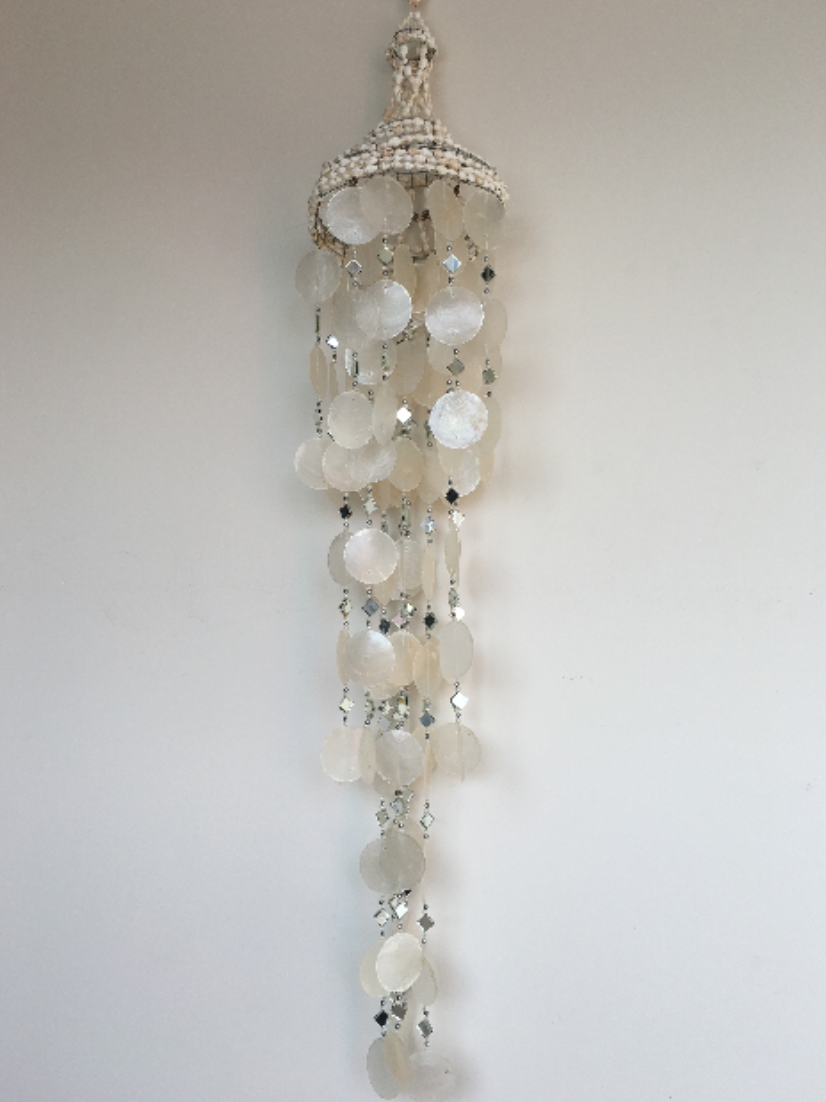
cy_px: 547
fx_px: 955
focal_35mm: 30
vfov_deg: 60.0
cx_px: 404
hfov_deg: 46.8
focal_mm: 4.15
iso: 25
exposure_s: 1/146
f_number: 2.2
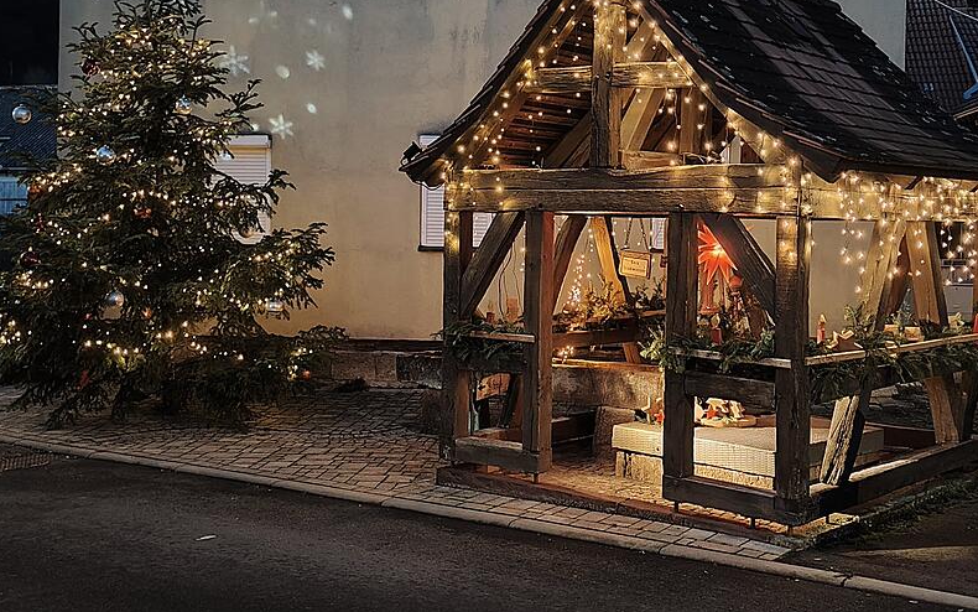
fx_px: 1173
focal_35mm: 44
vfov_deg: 29.2
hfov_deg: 45.3
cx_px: 488
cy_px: 247
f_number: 1.65
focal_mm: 6.19
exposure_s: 1/10
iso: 5000
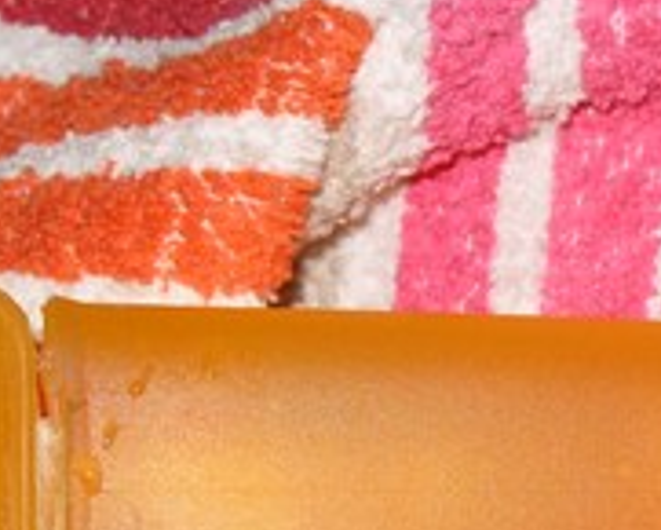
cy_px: 497
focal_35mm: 121
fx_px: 2368
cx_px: 497
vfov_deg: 12.6
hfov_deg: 15.8
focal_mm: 7.8
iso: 100
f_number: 2.8
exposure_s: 1/45
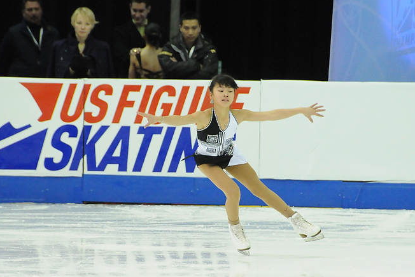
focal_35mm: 368
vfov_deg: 3.7
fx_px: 4243
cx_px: 228
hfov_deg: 5.6
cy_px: 146
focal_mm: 200
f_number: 5.6
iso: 3200
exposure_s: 1/640
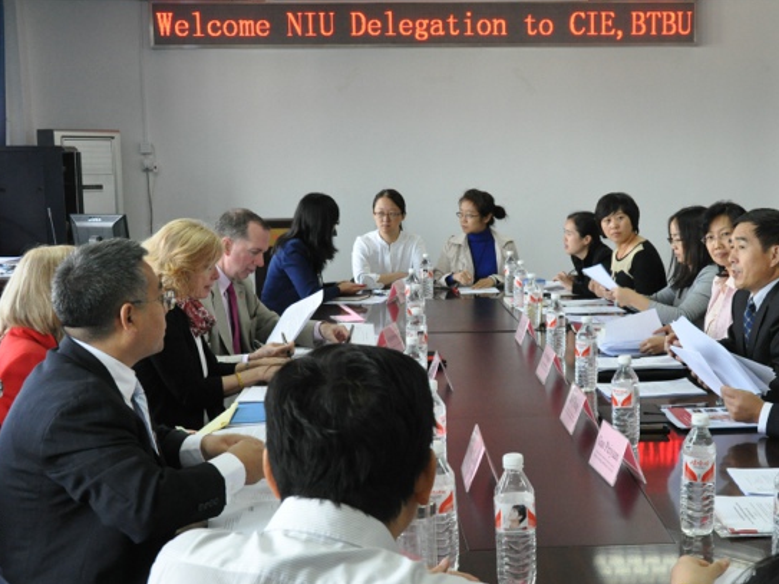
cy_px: 319
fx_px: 1163
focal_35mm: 52
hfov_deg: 36.9
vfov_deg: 28.2
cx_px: 473
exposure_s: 1/60
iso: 1600
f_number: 8
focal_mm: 25
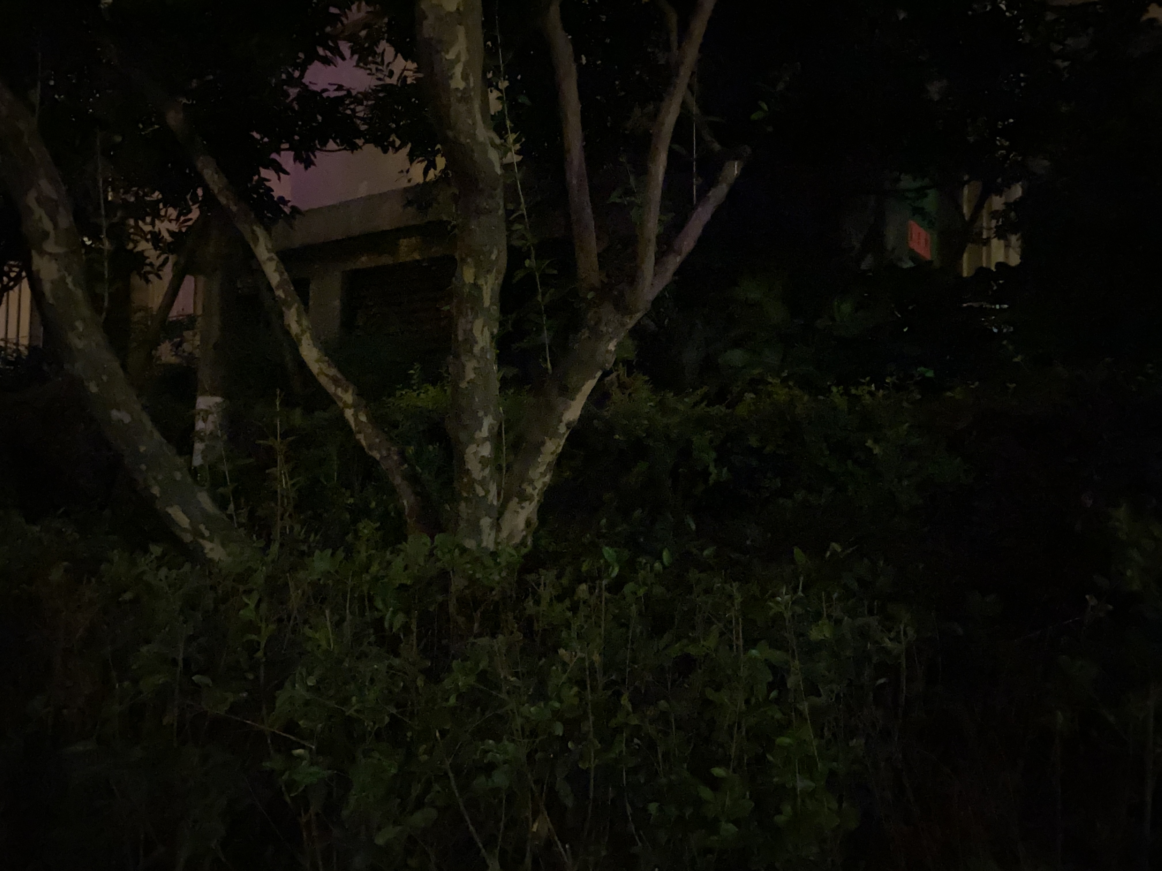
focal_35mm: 26
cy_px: 436
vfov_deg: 53.1
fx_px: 873
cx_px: 581
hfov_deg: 67.3
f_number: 1.8
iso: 3200
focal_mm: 4.25
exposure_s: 1/4
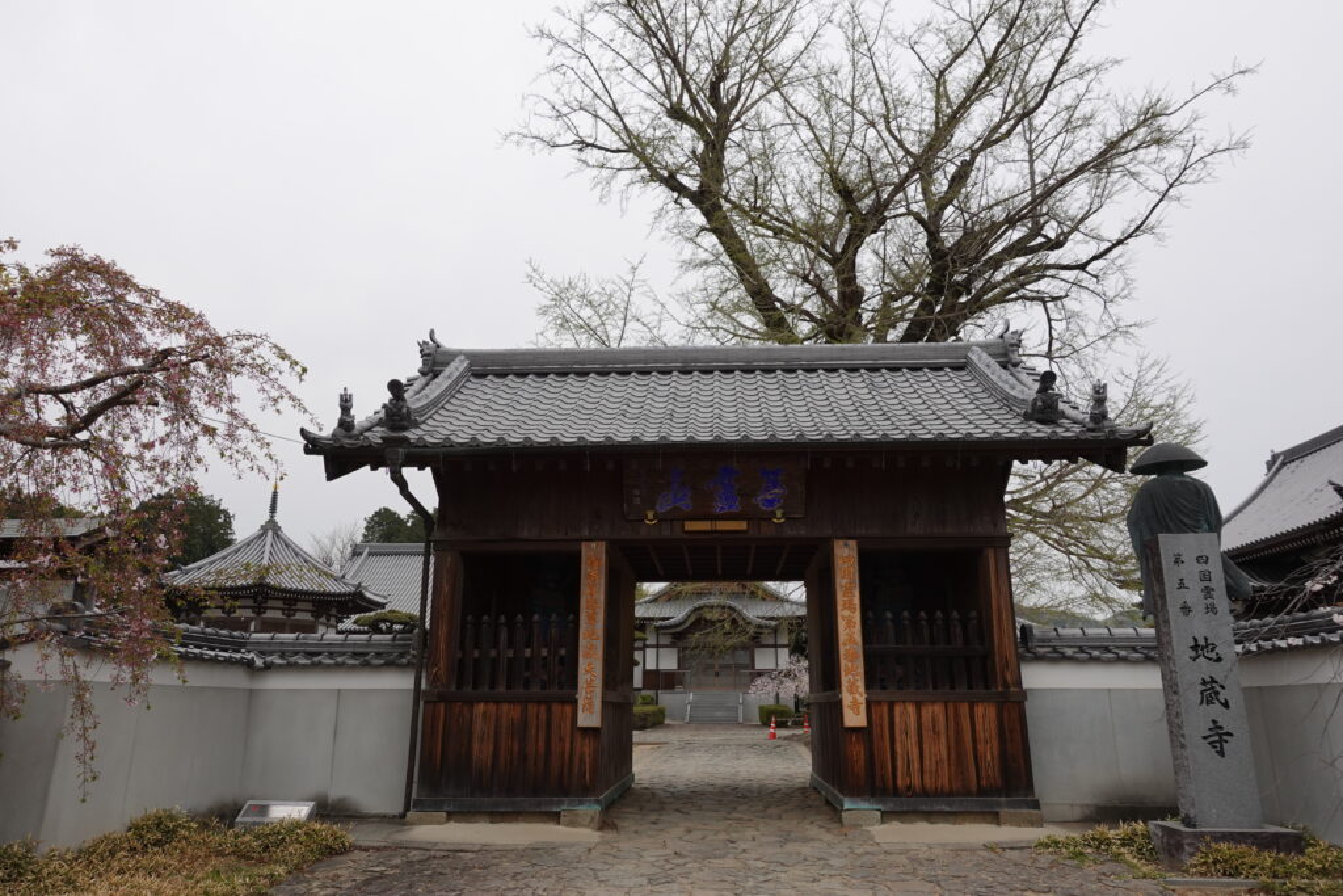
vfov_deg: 53.1
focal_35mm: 24
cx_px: 672
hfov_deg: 73.7
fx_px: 895
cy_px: 448
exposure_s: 1/400
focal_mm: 8.8
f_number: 4
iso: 125
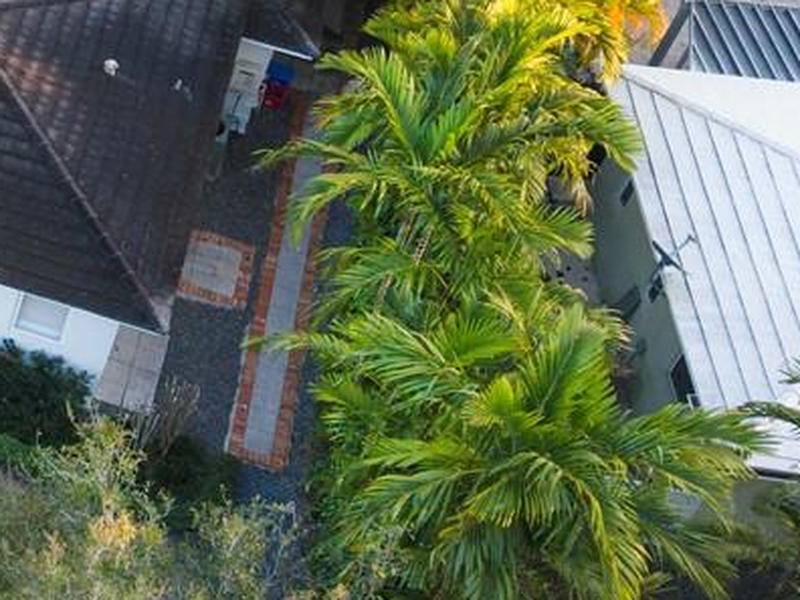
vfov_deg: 15.1
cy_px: 77
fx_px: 2242
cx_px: -560
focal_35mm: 97
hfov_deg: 17.2
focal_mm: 8.67
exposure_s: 1/200
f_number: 1.8
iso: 200
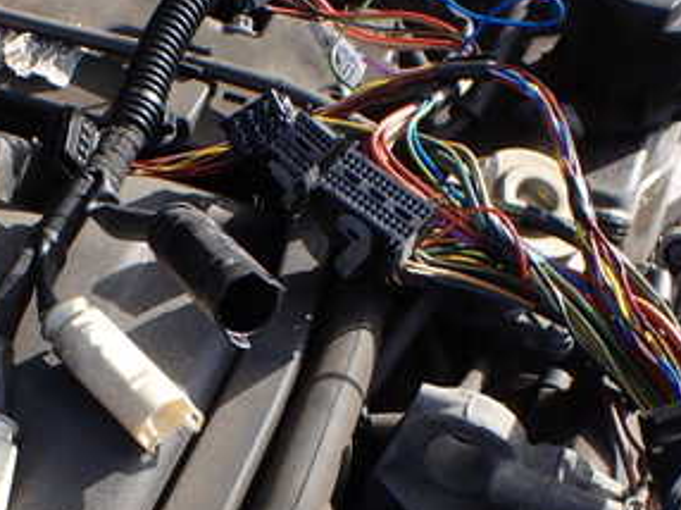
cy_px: 467
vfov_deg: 22.6
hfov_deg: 30.3
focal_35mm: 63
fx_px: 1238
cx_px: 186
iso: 100
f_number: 3.2
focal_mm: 5.4
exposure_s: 1/500
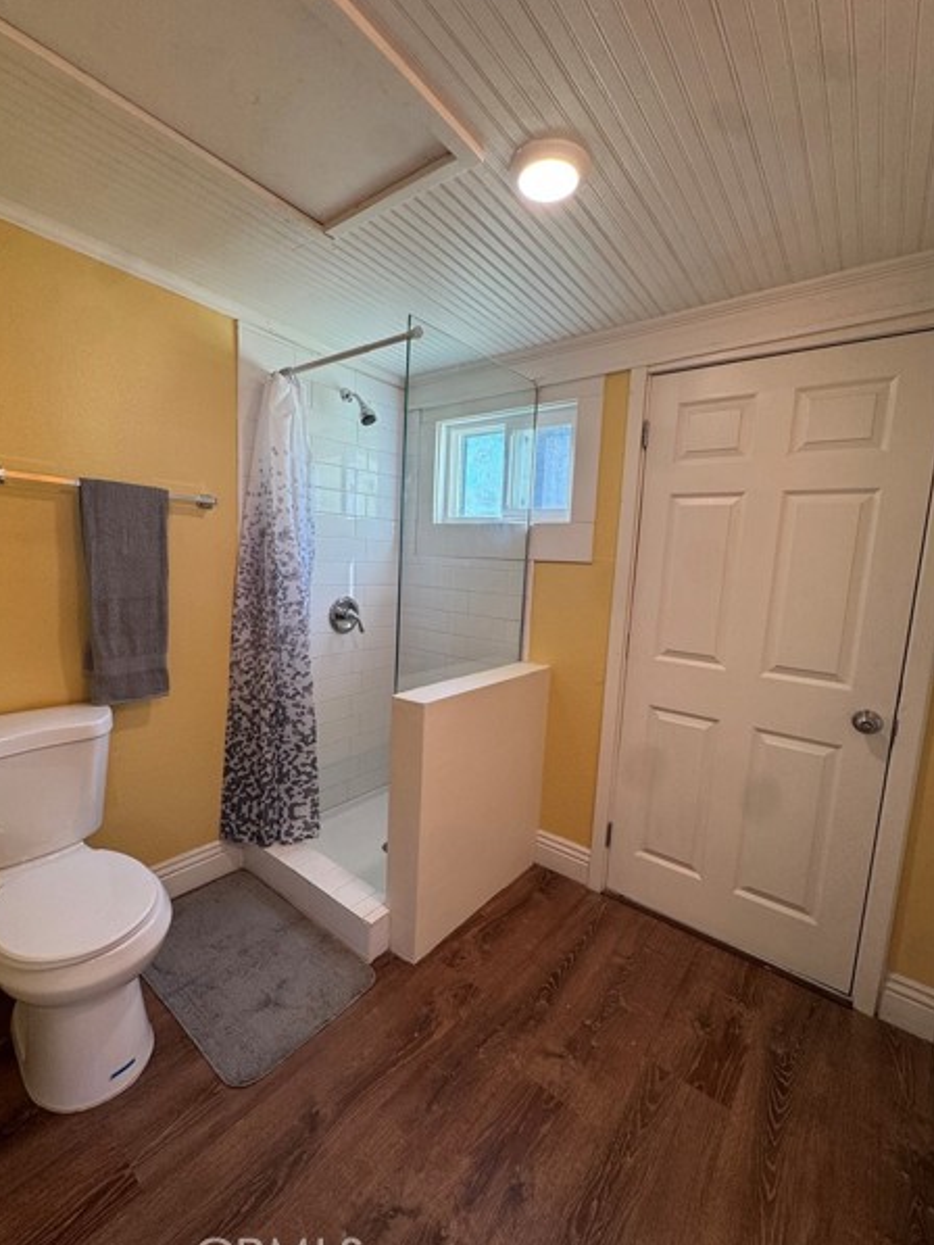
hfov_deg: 81.7
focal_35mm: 15
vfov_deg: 98.2
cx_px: 442
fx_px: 539
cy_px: 619
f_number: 2.2
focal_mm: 2.22
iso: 80
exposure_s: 1/120
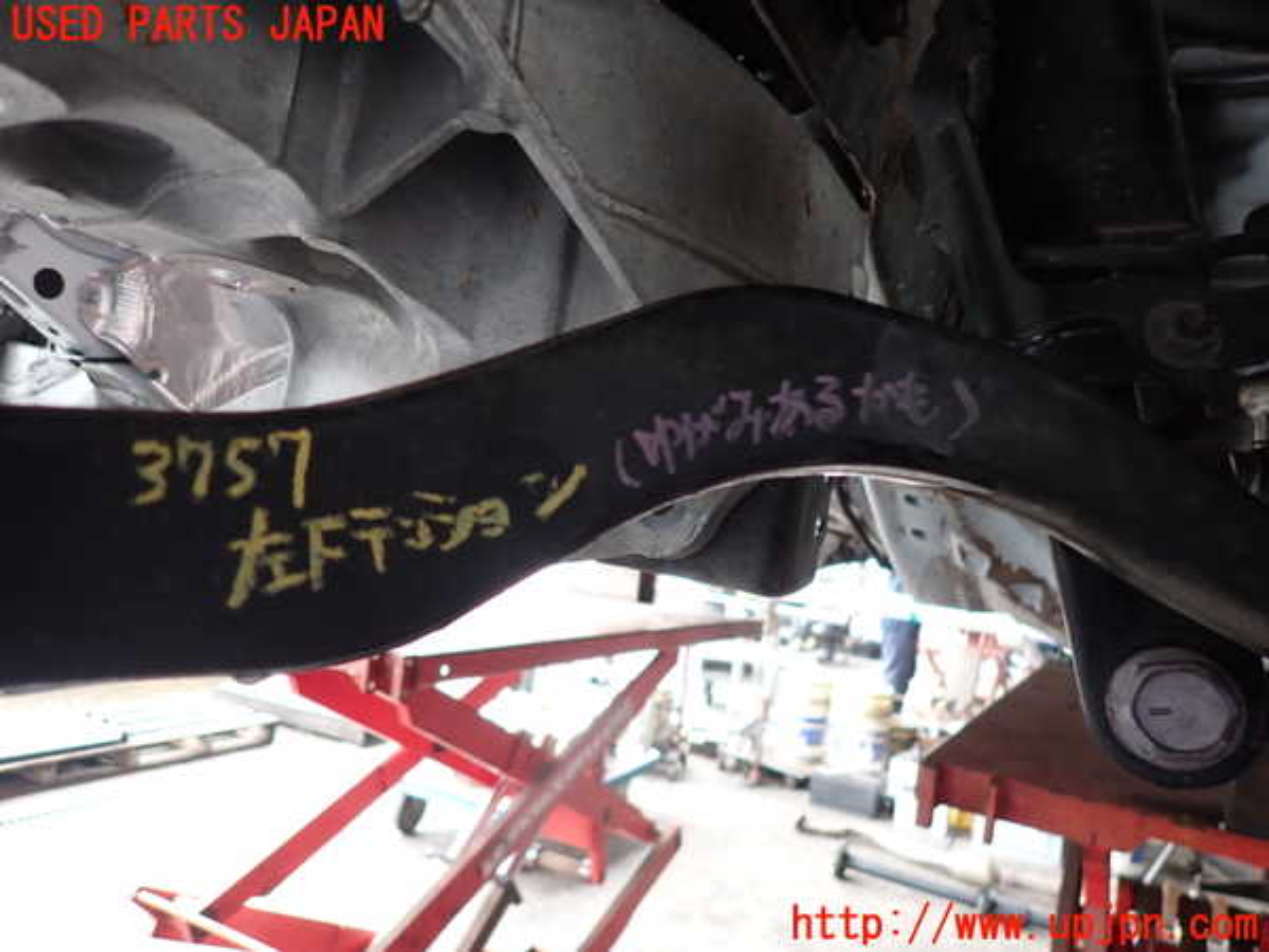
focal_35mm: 25
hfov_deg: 69.4
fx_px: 916
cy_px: 476
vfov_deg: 54.9
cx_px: 634
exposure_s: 1/40
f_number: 2
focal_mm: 4.5
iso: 200
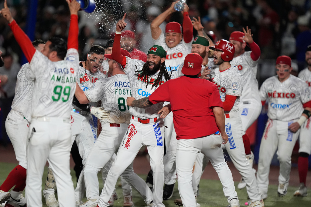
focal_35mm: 400
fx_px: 3456
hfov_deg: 5.2
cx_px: 156
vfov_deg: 3.4
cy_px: 104
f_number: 2.8
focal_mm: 400
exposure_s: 1/2000
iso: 3200
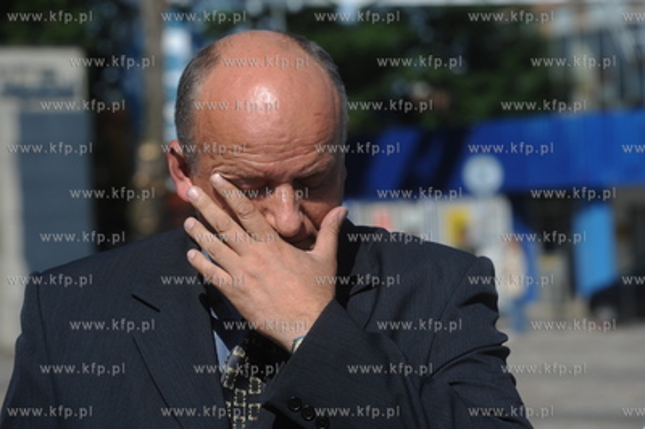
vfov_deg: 10.9
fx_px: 2238
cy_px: 214
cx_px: 322
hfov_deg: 16.4
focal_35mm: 125
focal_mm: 125
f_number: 8
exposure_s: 1/400
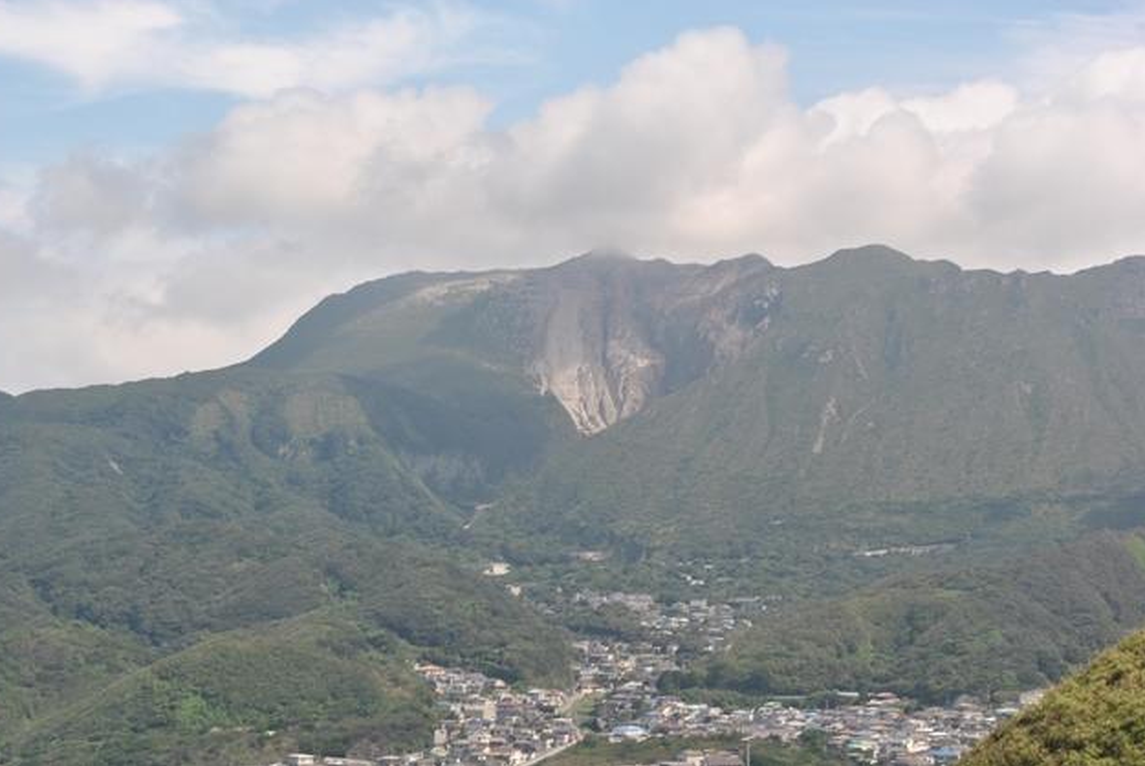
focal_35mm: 85
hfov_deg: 24.0
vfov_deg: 16.2
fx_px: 2690
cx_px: 562
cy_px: 378
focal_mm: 55
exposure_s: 1/200
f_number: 9
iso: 100
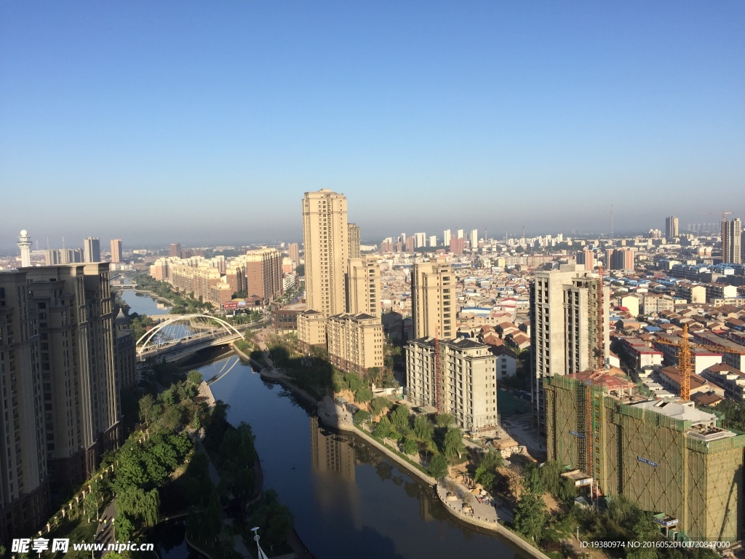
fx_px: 624
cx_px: 372
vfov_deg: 48.2
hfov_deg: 61.7
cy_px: 280
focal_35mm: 29
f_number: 2.2
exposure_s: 1/1582
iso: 32
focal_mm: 4.15
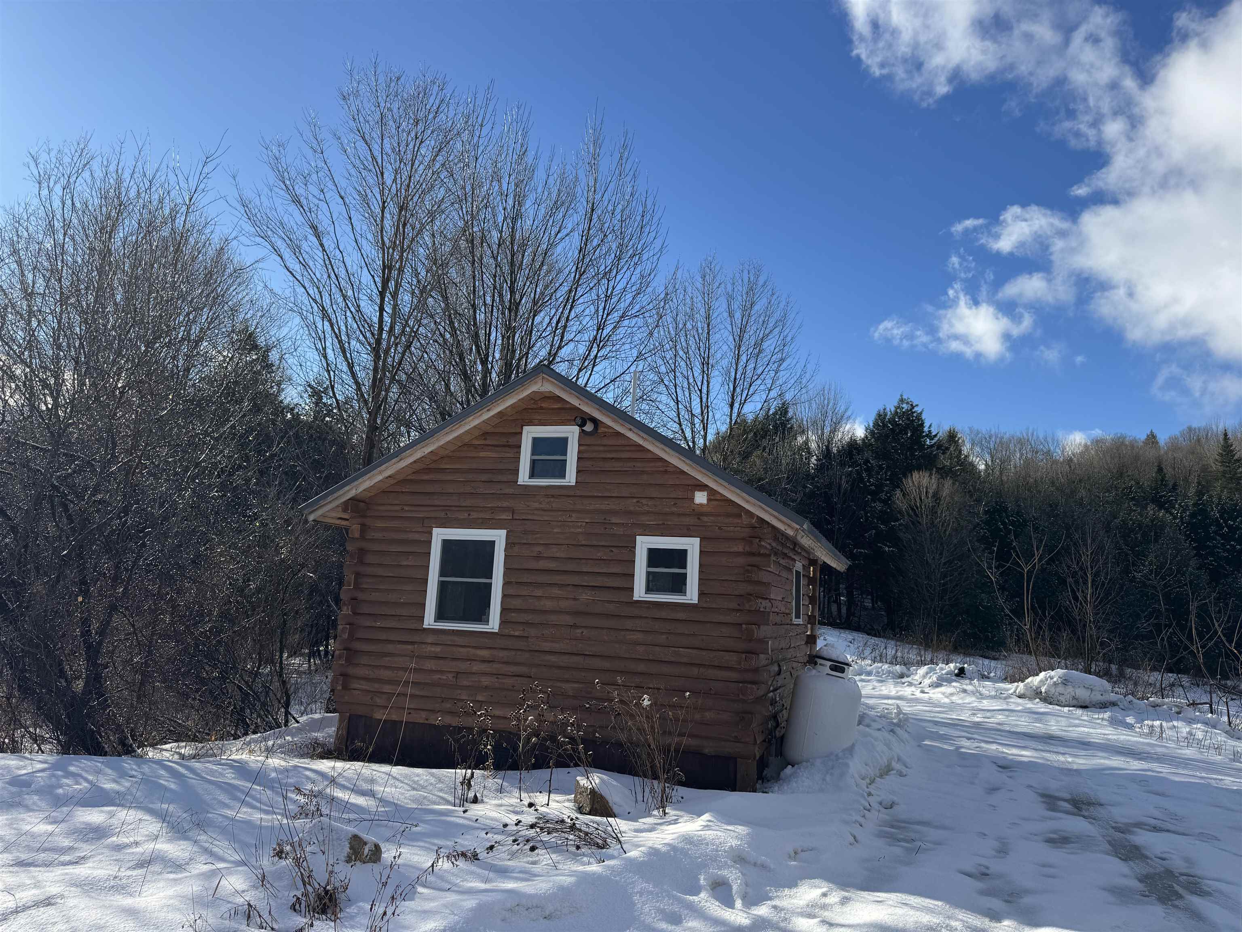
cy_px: 466
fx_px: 861
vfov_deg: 56.8
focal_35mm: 24
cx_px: 621
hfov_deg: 71.6
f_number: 1.78
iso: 80
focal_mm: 6.76
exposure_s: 1/4608
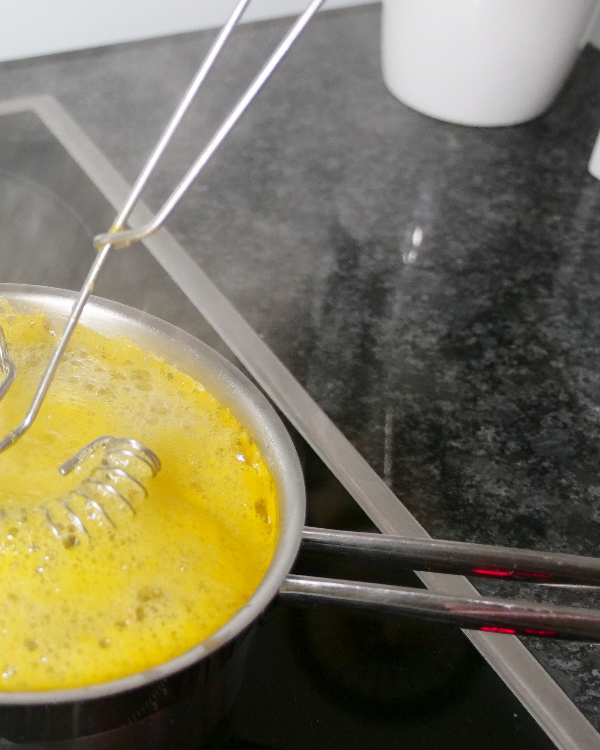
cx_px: -91
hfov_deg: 22.9
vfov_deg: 30.4
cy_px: 298
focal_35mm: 62
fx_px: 1376
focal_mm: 17
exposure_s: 1/60
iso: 1000
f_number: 2.8
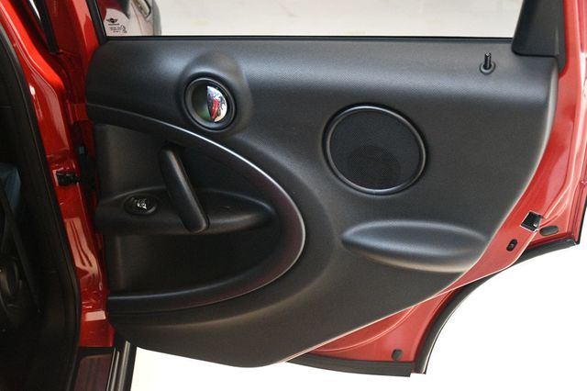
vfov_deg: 34.2
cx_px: 294
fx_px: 636
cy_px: 196
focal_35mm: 39
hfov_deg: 49.6
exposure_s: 1/60
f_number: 3.8
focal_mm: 26
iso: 5000
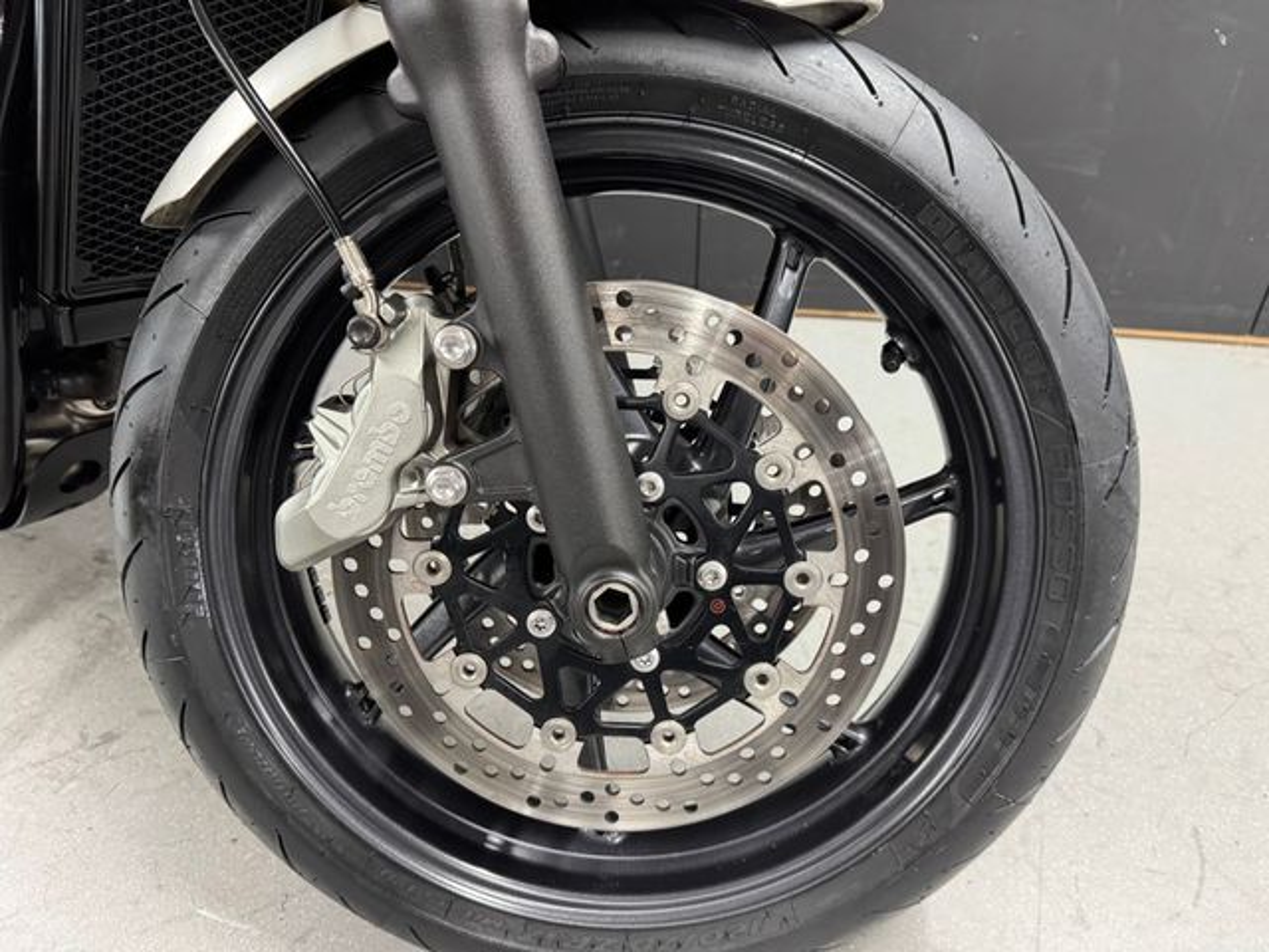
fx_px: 880
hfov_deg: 71.6
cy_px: 476
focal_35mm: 24
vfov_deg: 56.8
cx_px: 634
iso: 400
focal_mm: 6.76
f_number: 1.78
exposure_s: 1/50
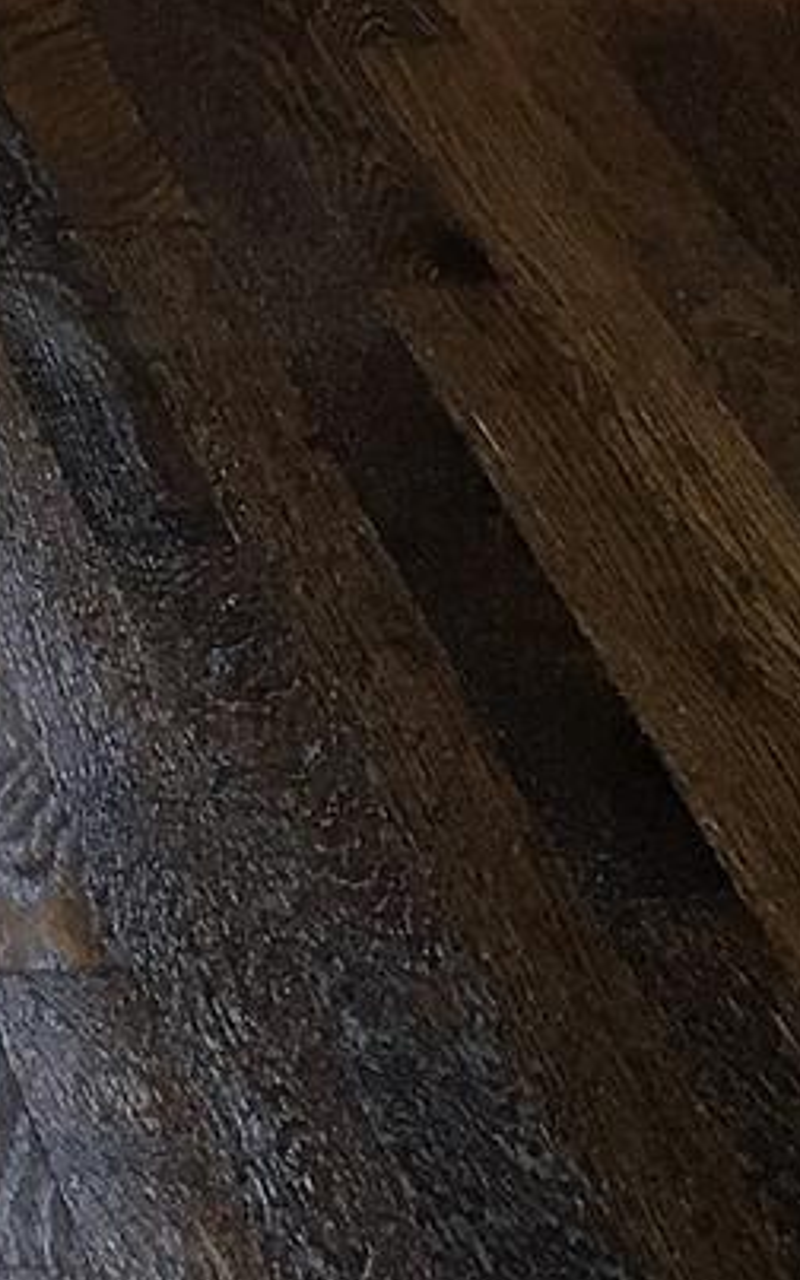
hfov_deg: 7.5
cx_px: -1517
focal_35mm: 156
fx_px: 5440
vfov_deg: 12.3
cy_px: -983
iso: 25
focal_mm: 4.15
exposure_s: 1/30
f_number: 2.2
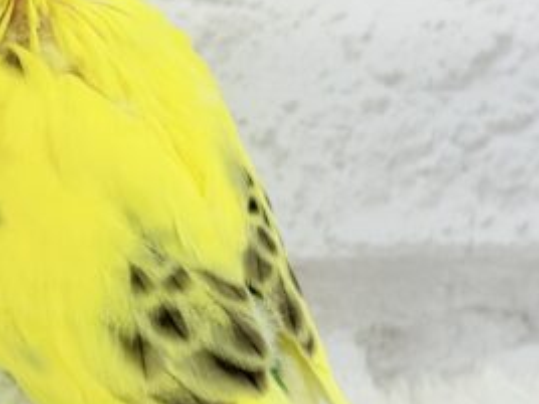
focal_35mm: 124
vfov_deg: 11.9
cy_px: 133
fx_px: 1931
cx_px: 95
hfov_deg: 15.8
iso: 32
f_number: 1.6
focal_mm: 5.96
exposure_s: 1/50
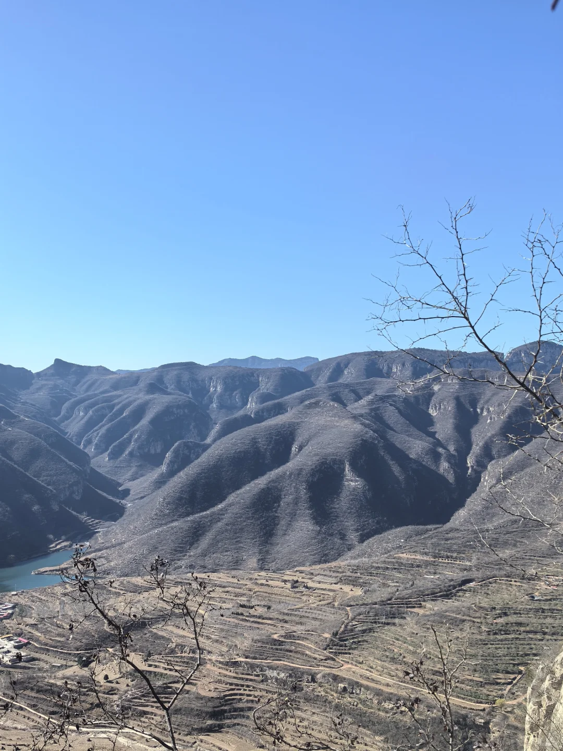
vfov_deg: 51.4
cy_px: 376
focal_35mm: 36
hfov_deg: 39.7
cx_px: 282
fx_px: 781
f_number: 2
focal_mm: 6.98
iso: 320
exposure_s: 1/9091
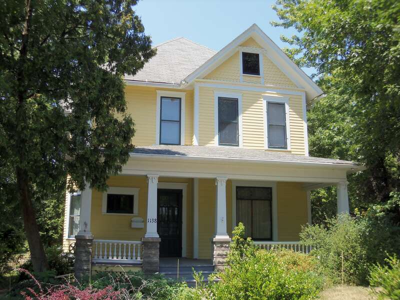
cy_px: 150
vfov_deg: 37.7
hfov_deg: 49.0
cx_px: 200
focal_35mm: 38
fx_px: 439
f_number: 4.3
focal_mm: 6.8
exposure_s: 1/200
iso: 64
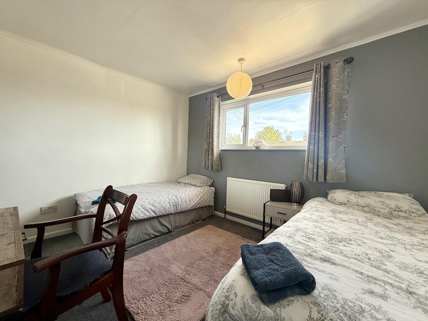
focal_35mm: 14
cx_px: 214
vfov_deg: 85.7
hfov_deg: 102.1
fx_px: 173
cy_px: 160
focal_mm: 2.22
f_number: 2.2
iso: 64
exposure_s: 1/144
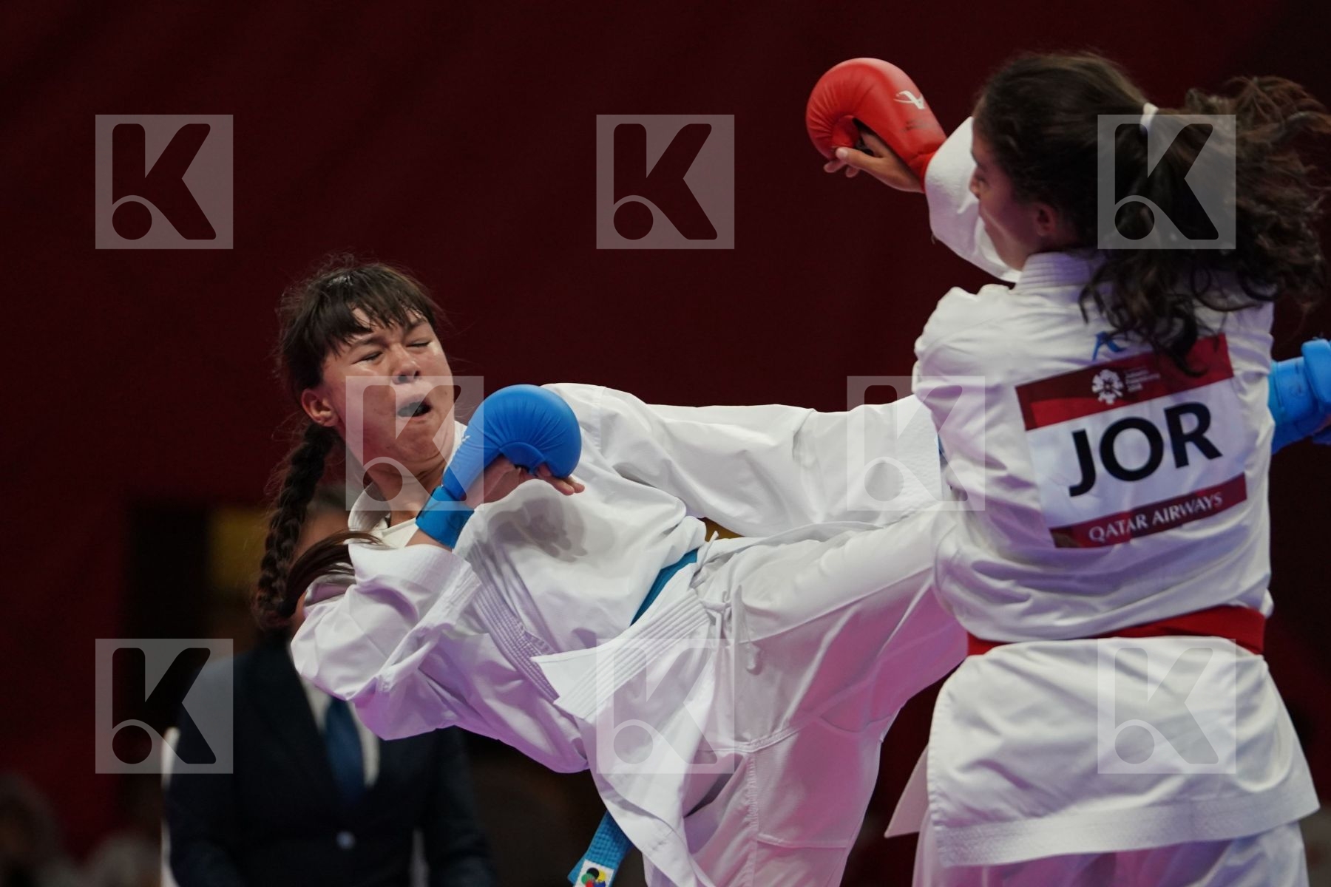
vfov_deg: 3.3
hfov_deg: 4.9
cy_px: 444
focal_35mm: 420
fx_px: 15527
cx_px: 666
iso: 2000
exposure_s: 1/1000
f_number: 4
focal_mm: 280
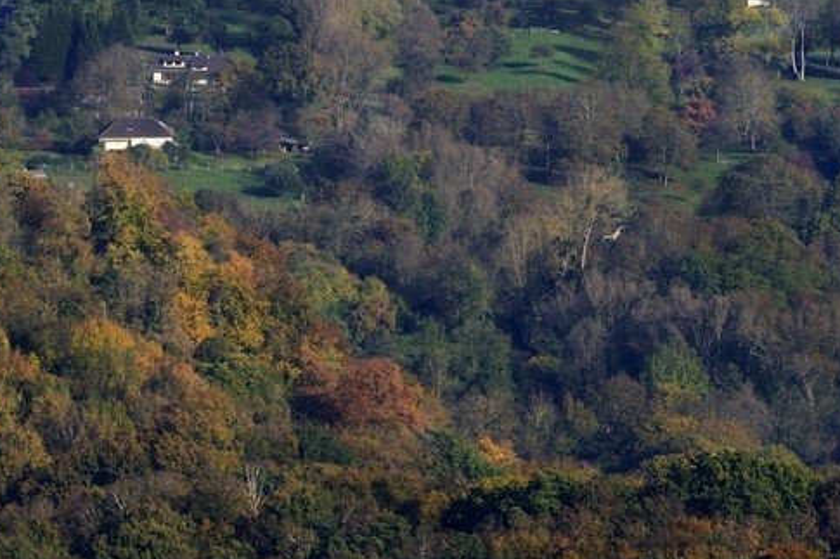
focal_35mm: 495
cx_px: 1221
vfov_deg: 2.8
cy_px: -230
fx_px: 11545
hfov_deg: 4.1
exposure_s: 1/800
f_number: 10
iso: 400
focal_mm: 150
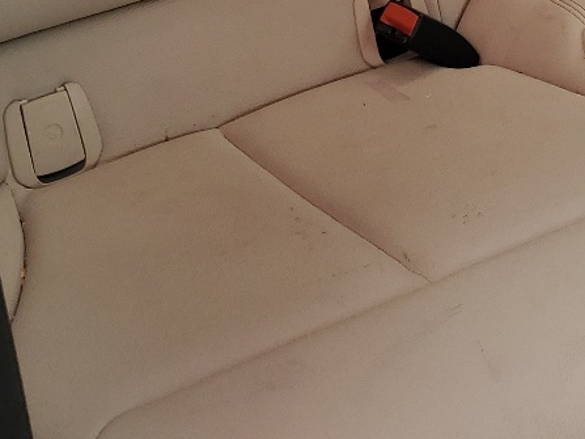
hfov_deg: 20.6
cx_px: 539
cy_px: -241
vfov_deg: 14.7
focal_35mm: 93
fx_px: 1571
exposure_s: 1/227
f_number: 1.5
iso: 50
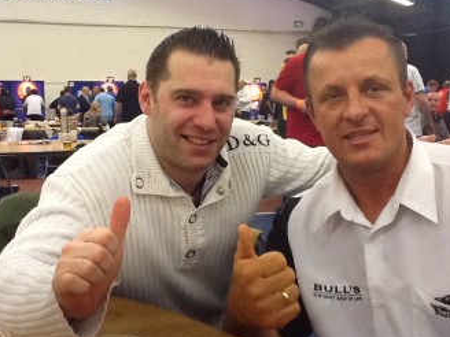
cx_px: 236
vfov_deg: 30.9
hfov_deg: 40.4
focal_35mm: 47
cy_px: 172
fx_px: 611
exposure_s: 1/30
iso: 160
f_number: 2.4
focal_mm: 2.03
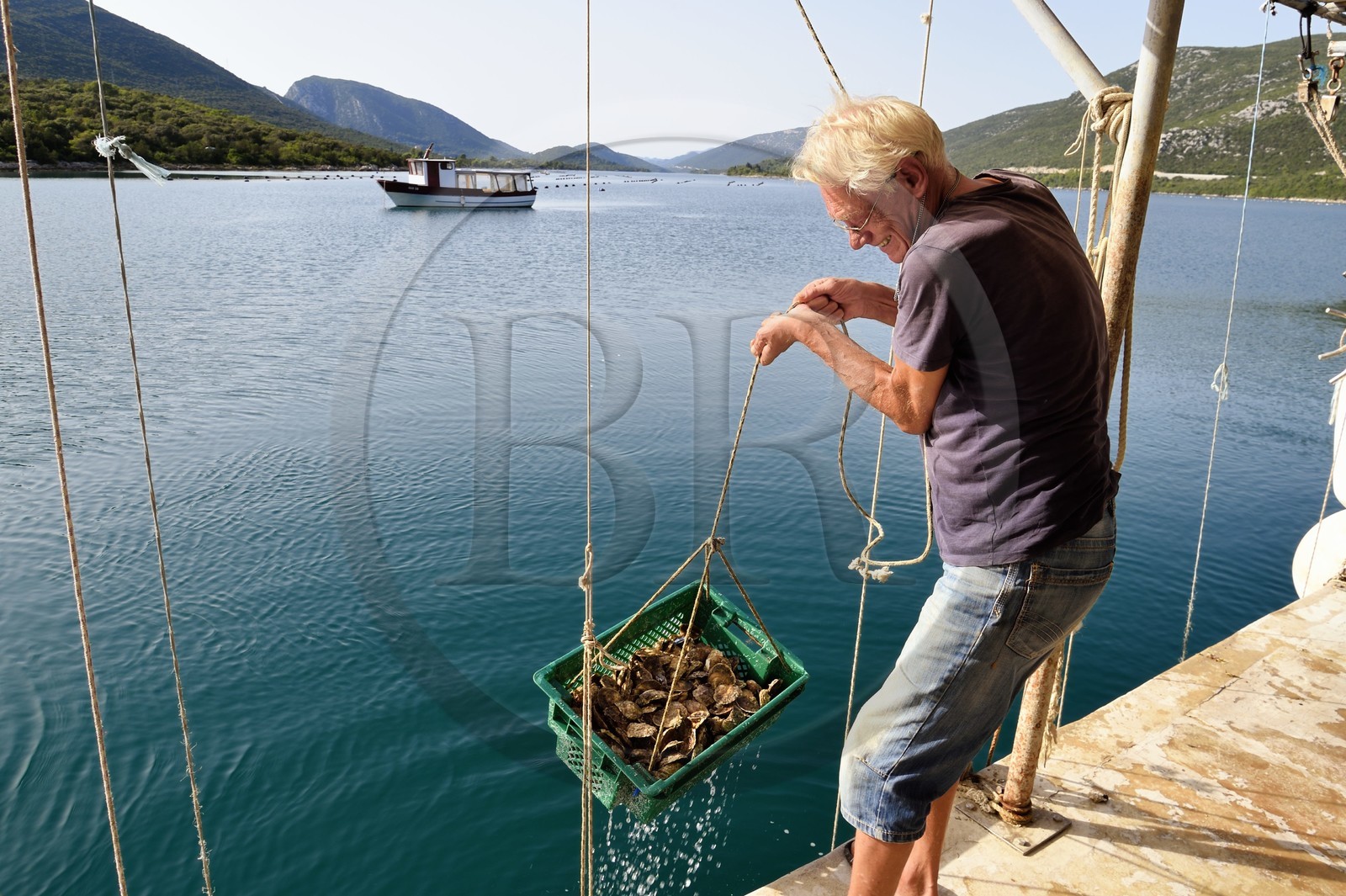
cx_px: 673
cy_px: 448
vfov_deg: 53.1
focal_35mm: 24
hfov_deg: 73.8
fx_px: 897
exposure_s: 1/200
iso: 200
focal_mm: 24
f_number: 11
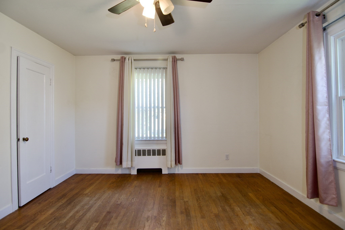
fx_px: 158
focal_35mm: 16
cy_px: 115
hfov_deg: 95.0
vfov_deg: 72.0
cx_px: 172
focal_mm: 11
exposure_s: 1/60
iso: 400
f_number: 4
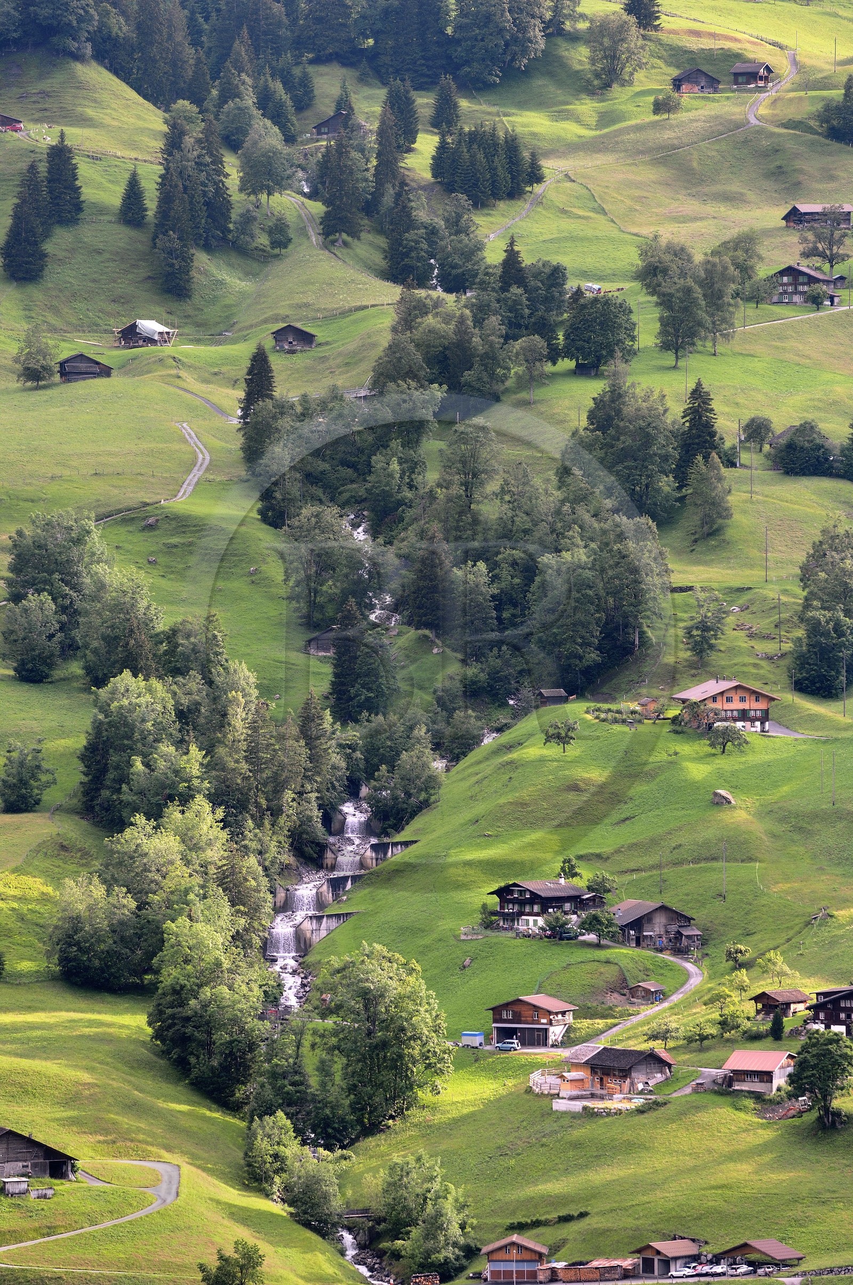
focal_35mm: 240
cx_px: 426
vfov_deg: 8.6
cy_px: 642
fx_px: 8551
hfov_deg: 5.7
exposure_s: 1/250
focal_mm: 160
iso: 100
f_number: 2.8
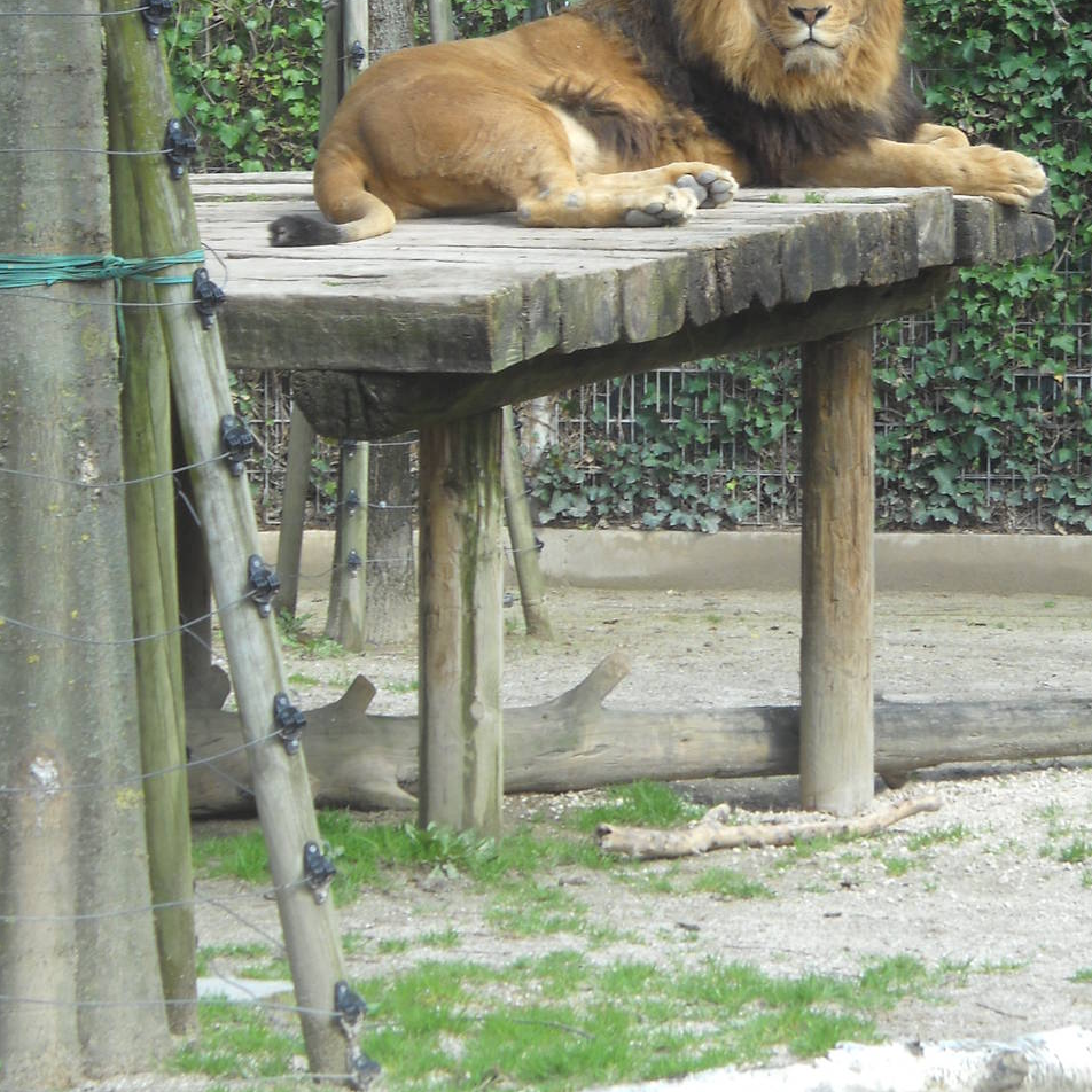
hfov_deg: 11.2
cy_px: 397
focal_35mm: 156
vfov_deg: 11.2
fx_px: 5568
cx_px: 641
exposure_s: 1/96
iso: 64
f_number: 5.3
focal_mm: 17.48
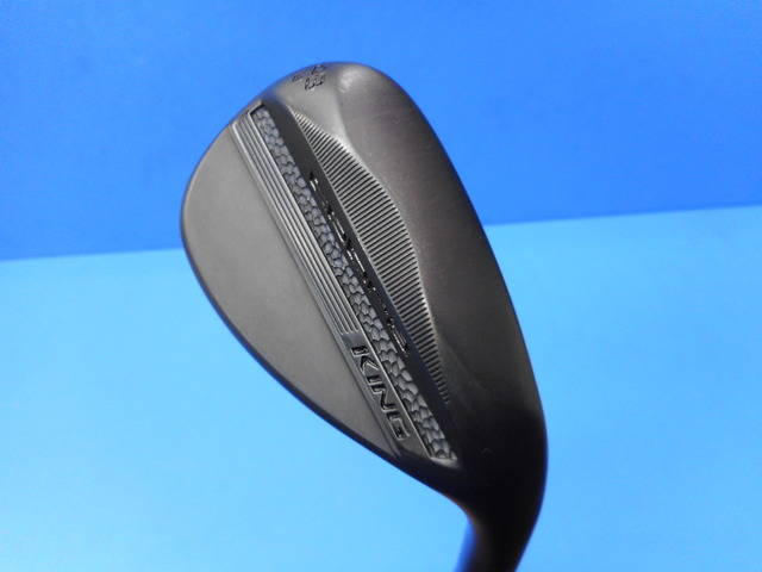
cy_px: 286
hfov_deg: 69.4
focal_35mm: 25
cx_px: 381
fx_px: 550
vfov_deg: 54.9
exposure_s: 1/30
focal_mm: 4.5
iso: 140
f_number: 3.7
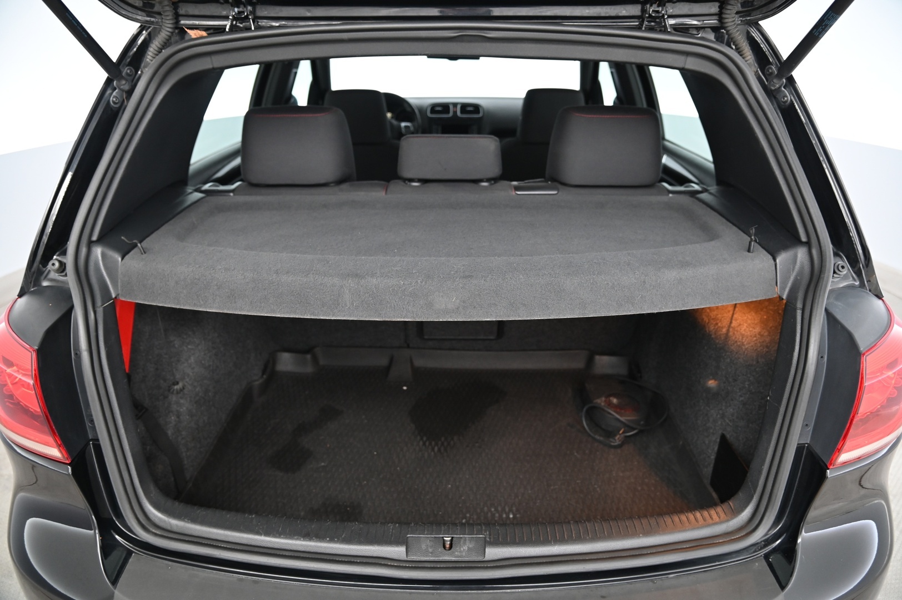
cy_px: 300
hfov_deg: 73.8
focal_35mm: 24
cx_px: 451
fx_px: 601
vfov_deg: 53.1
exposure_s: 1/25
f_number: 4
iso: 2000
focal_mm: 24
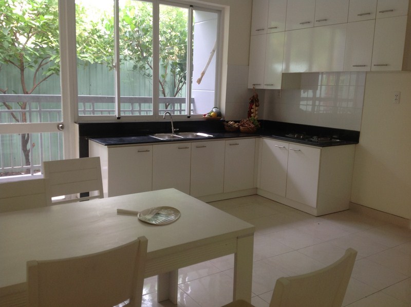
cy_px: 154
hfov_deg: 52.7
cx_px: 206
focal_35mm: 35
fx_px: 415
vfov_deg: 40.6
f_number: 2.4
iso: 64
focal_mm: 4.28
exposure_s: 1/40
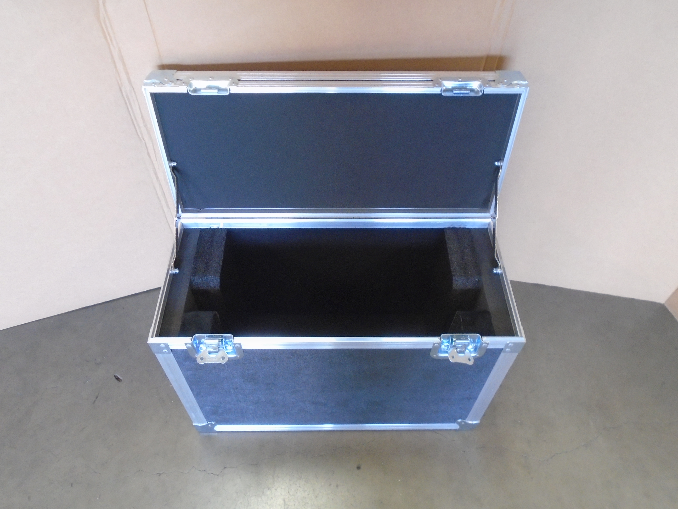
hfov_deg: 67.3
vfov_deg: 53.1
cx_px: 339
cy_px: 254
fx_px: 509
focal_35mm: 26
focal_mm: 4.6
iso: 400
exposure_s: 1/13
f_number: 3.2
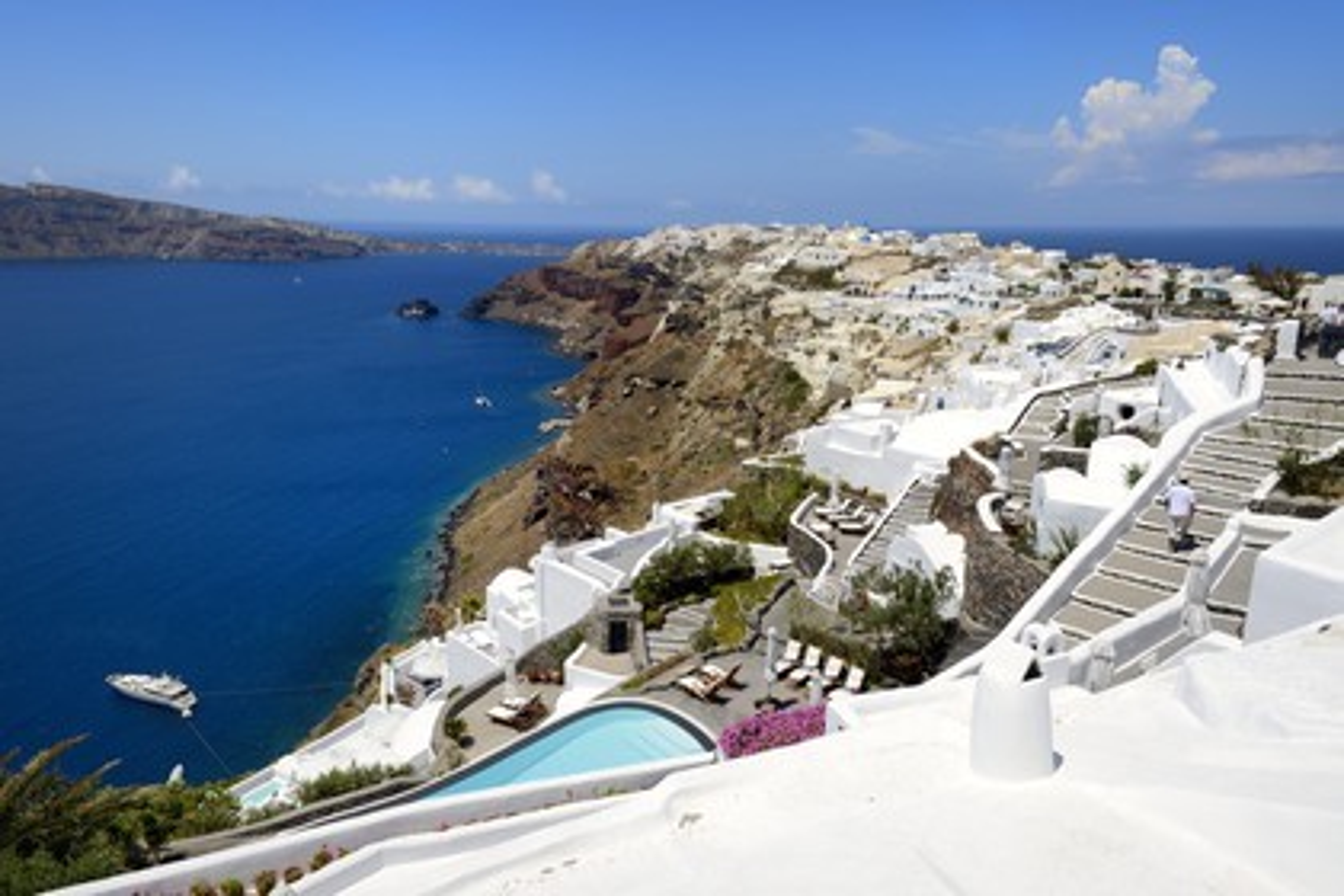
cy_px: 448
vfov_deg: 53.1
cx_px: 672
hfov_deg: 73.7
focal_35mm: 24
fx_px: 896
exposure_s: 1/200
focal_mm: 24
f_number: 13
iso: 100
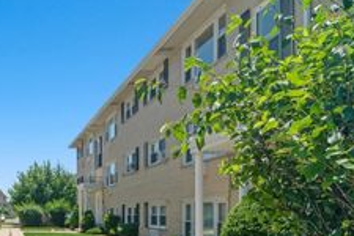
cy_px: 218
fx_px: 393
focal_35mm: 40
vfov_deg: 31.6
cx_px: 5
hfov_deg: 42.3
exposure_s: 1/400
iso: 200
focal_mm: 12
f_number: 8
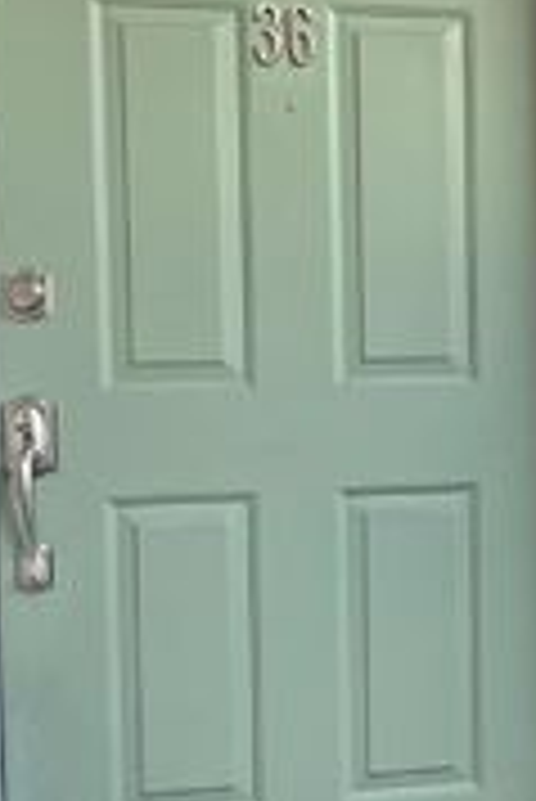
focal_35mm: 76
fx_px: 1694
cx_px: 991
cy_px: 308
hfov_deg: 15.3
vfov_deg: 26.6
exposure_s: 1/121
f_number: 1.5
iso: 100
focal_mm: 5.7
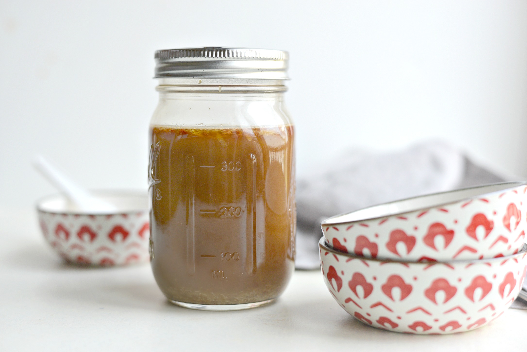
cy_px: 176
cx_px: 264
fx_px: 732
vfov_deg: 27.0
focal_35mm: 50
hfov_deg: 39.6
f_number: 3.2
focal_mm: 50
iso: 1100
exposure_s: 1/640
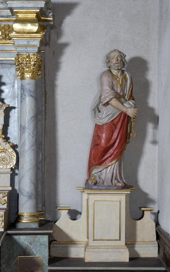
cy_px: 136
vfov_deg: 27.8
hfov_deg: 17.6
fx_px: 548
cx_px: 91
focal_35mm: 74
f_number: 14
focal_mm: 48
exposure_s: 1/60
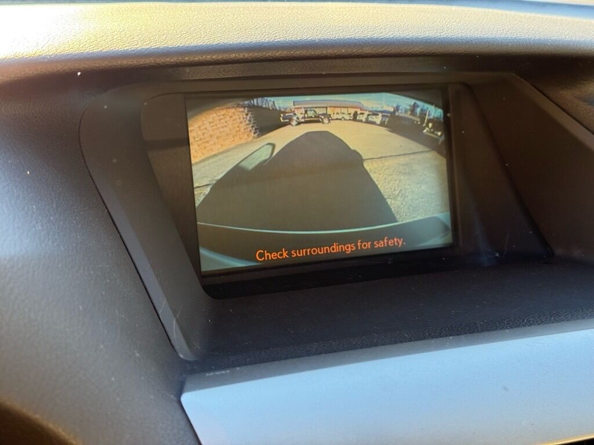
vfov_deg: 30.3
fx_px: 824
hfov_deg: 39.7
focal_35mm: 48
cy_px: 222
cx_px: 297
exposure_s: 1/243
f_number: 1.78
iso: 160
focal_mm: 6.76
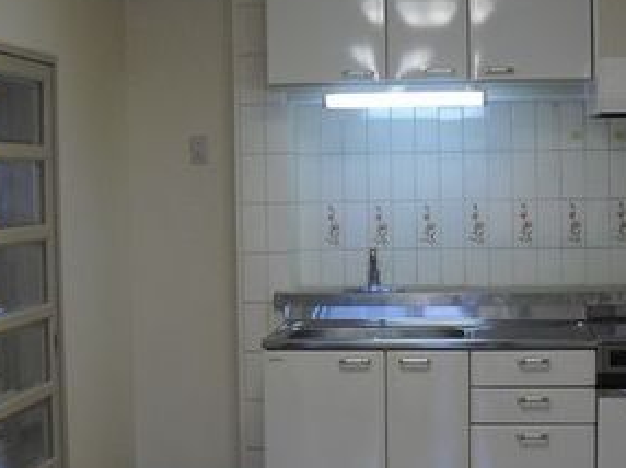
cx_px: 352
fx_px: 1229
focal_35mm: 68
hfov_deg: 28.6
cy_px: 200
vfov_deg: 21.6
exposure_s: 1/60
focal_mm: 6.3
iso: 200
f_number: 3.1
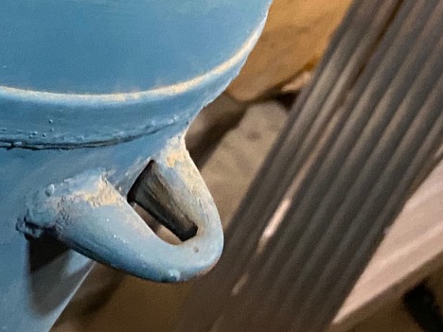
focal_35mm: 112
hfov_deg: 16.0
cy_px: -72
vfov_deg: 12.9
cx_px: -236
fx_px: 1433
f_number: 1.8
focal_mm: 4.25
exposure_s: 1/40
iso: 400
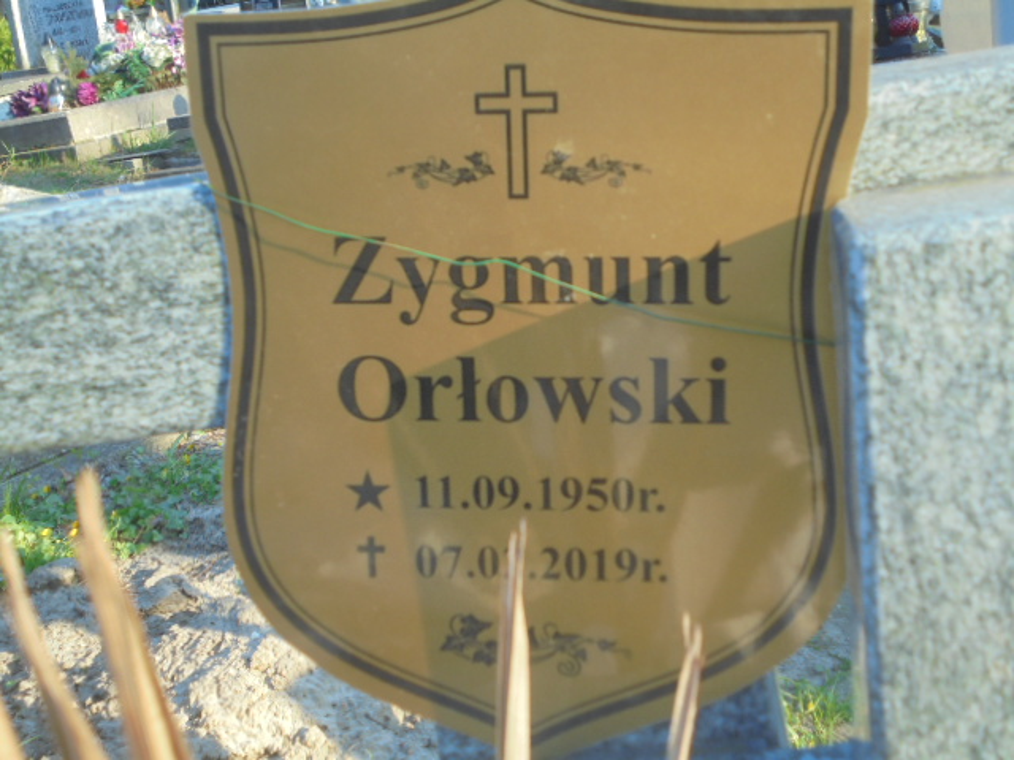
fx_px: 1435
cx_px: 507
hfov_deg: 38.9
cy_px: 380
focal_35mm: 49
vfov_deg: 29.7
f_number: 4.8
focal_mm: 8.9
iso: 100
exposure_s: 1/60
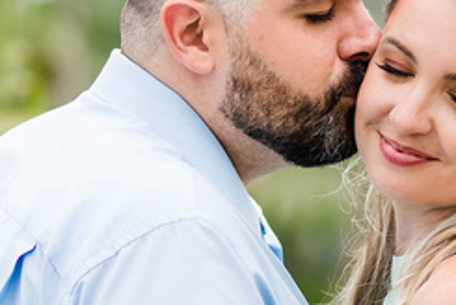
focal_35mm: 416
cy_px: 317
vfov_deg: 3.3
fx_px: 5276
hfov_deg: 4.9
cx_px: 287
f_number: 1.8
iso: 100
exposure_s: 1/800
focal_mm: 85
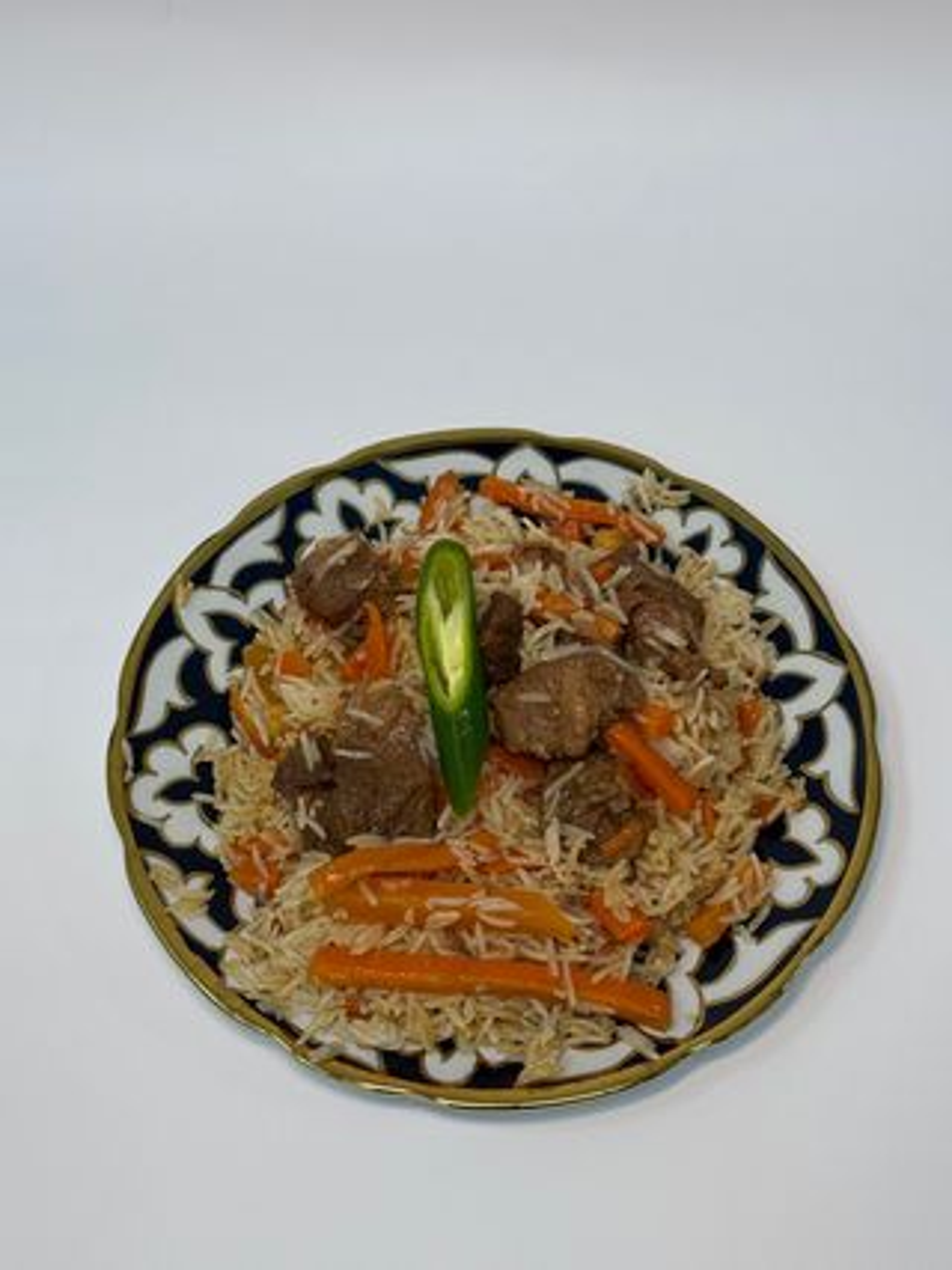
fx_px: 1761
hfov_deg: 30.3
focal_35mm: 48
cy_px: 635
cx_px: 476
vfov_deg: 39.7
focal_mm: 6.76
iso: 64
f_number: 1.78
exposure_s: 1/121
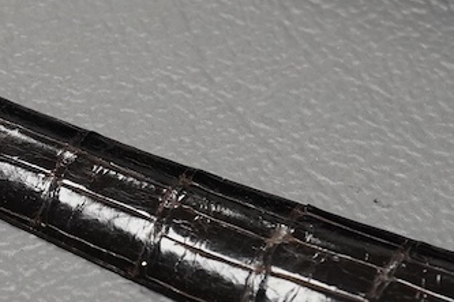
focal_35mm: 152
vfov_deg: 9.0
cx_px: 46
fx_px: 1917
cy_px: 109
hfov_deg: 13.4
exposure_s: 1/160
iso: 2500
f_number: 11
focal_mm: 30
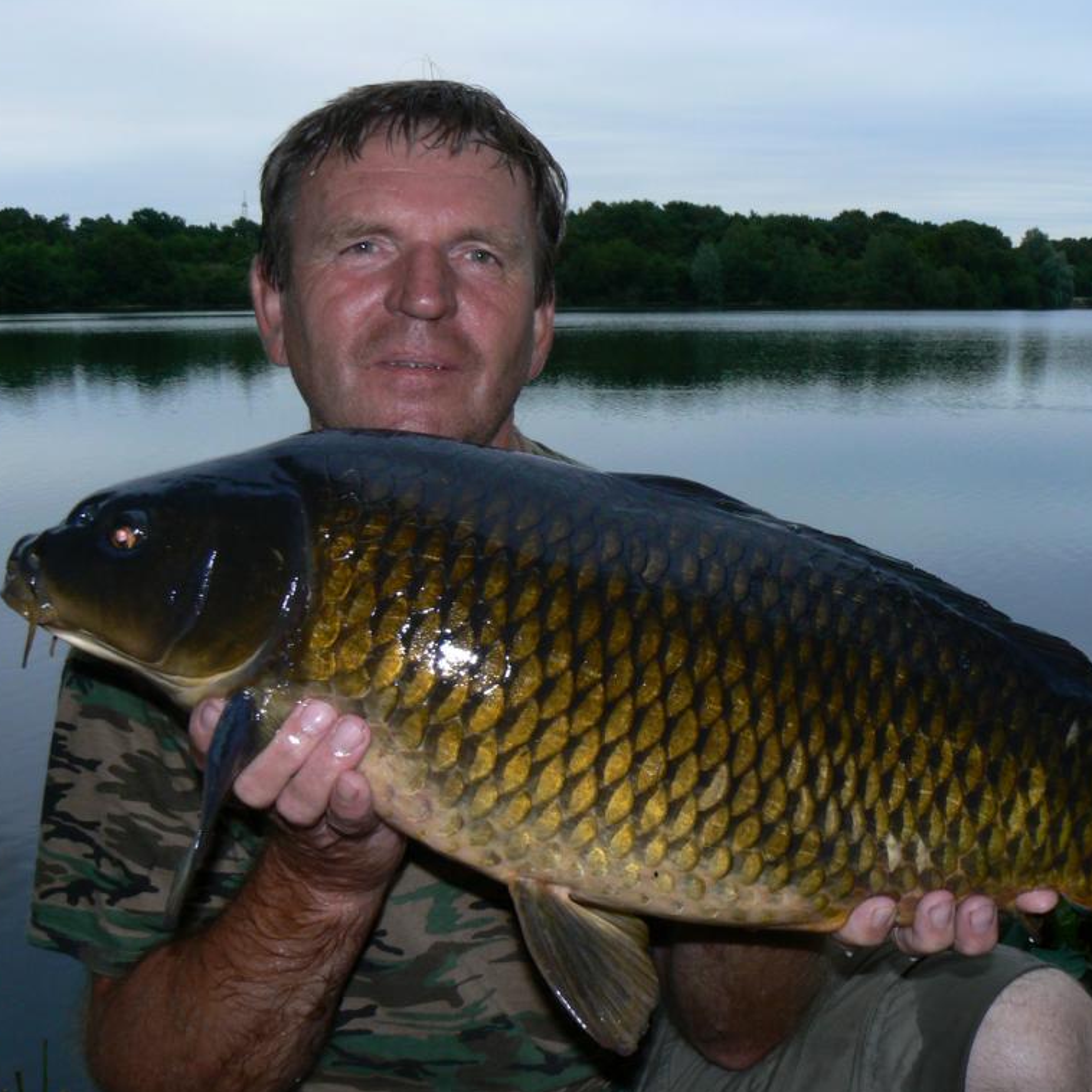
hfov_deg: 39.0
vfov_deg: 39.2
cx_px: 670
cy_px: 547
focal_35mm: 43
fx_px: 1535
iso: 100
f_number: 8
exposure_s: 1/100
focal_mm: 6
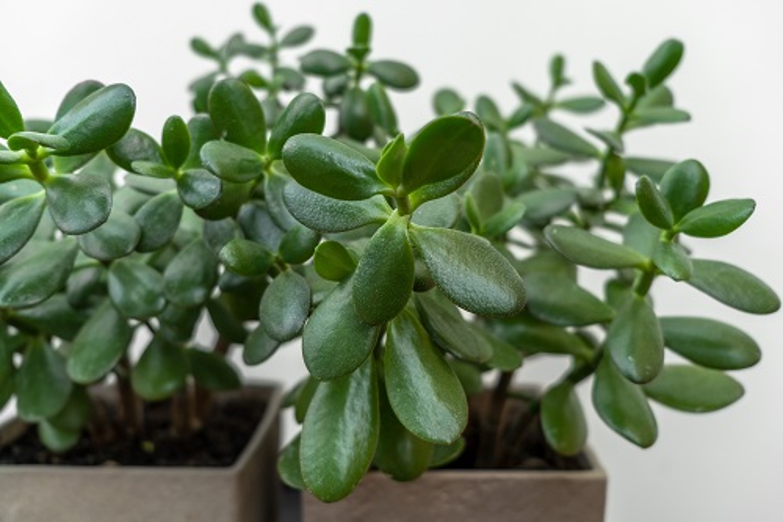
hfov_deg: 65.5
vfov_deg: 46.4
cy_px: 261
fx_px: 609
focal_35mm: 28
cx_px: 392
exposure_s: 1/80
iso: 200
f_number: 4
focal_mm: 28
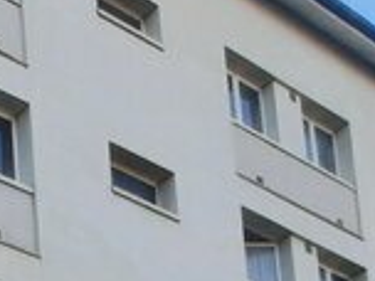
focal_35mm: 82
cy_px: 739
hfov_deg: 18.7
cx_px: -291
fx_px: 888
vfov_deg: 12.5
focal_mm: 1.74
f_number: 2.2
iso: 40
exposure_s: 1/206
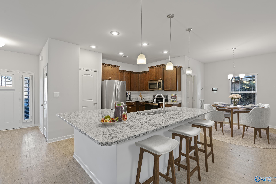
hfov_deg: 96.7
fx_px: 123
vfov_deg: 73.8
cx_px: 138
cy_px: 92
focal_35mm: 16
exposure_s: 1
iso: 250
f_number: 8
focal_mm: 16
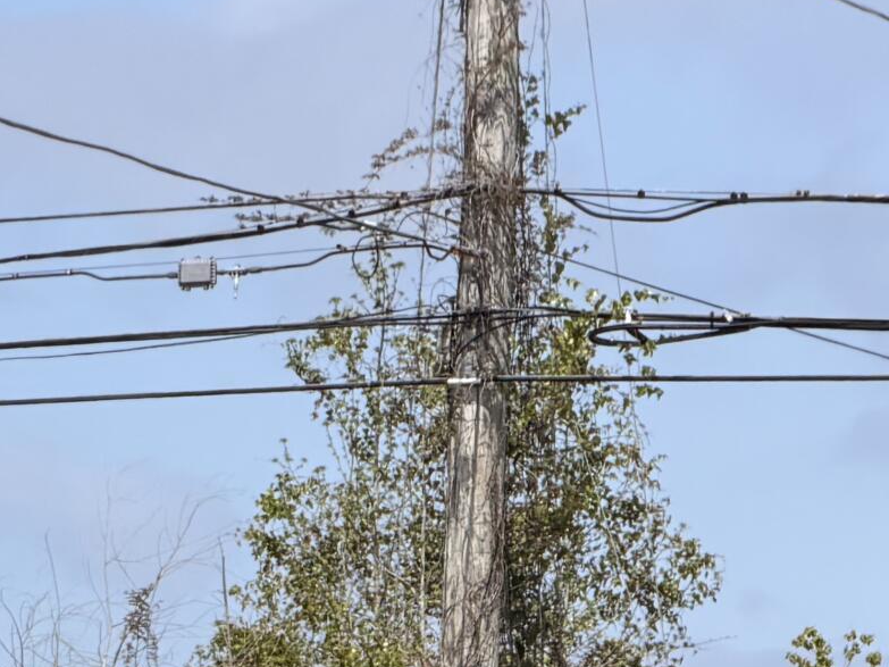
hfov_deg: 5.1
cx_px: -714
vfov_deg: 3.9
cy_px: 1086
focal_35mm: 383
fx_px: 9835
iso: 20
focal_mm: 16.89
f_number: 2.8
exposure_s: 1/726
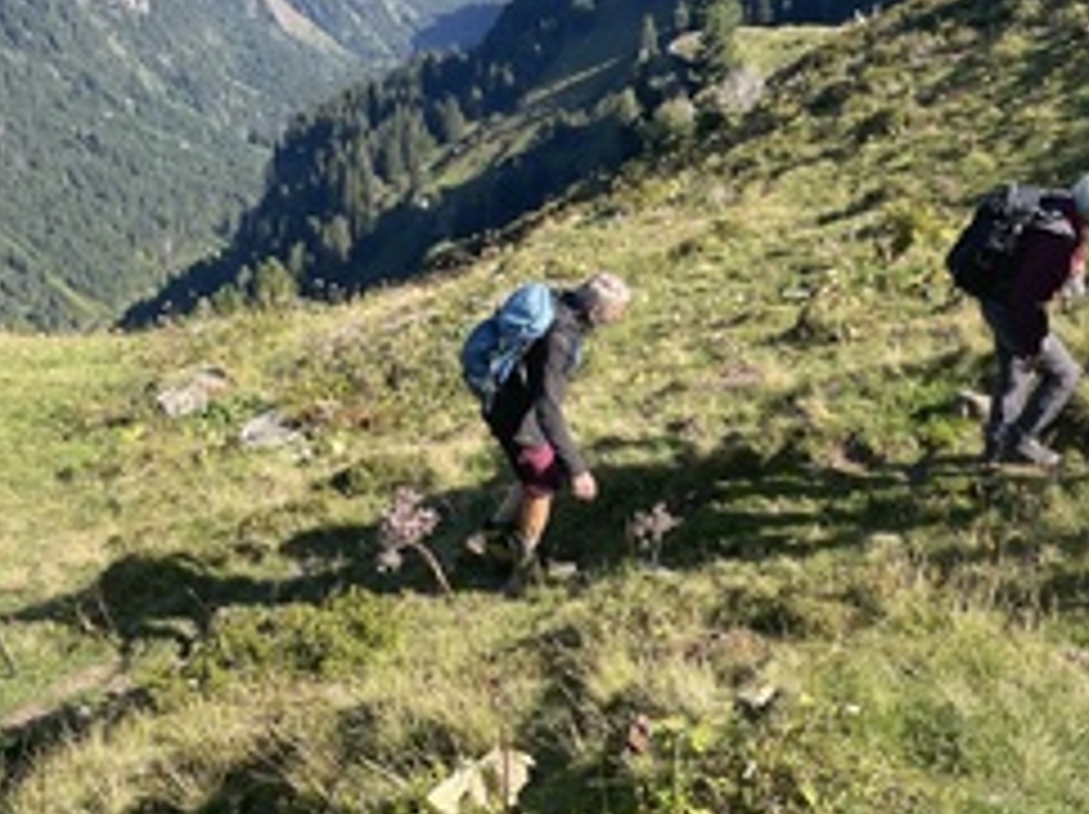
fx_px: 1351
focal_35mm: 43
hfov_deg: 42.6
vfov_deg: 33.5
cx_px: 806
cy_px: 364
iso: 32
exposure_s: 1/1221
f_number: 1.6
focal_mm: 4.2
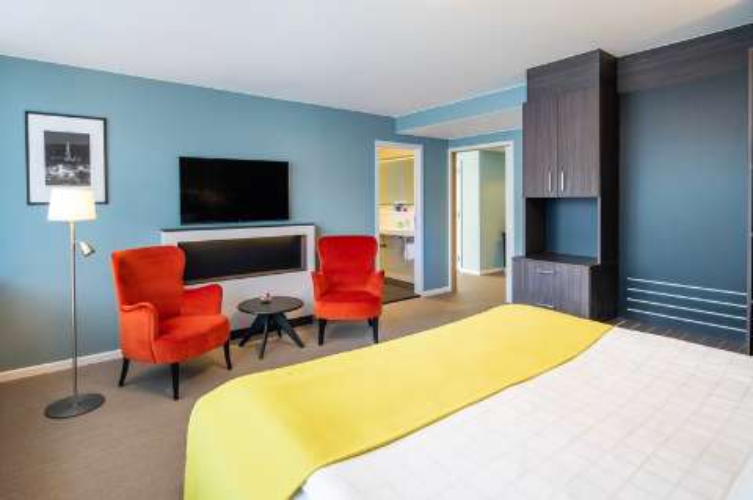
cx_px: 376
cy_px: 250
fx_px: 397
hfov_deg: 87.0
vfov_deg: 64.4
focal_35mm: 19
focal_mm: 19
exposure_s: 1/1.67
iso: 100
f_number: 10
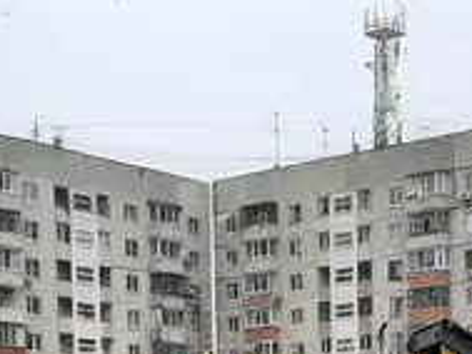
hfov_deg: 17.8
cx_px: 350
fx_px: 1501
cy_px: 581
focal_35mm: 110
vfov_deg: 12.6
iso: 40
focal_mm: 3.93
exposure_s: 1/265
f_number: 1.7
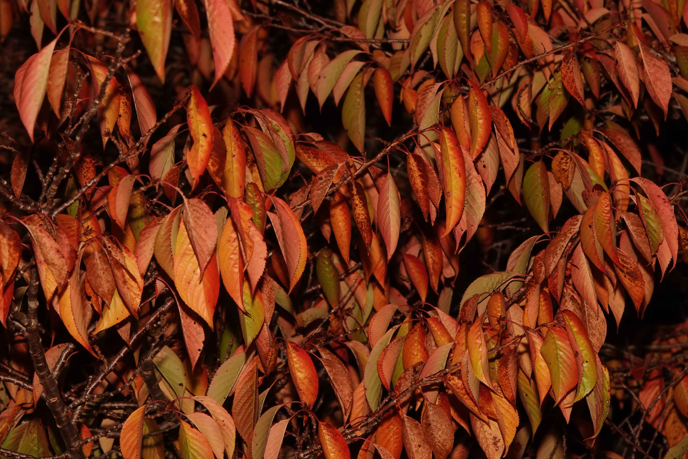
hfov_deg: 8.0
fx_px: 4911
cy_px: 229
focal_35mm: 257
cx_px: 345
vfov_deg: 5.3
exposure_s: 8
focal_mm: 93.9
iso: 400
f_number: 7.1
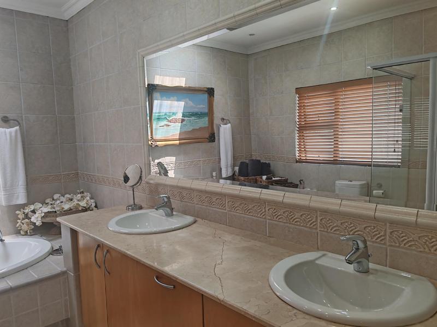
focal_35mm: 27
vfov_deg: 51.4
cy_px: 164
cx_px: 218
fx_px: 341
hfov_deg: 65.3
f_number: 1.9
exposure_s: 1/100
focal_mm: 6.12
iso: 100
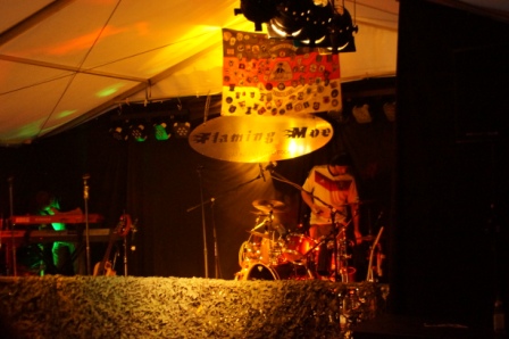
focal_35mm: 52
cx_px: 254
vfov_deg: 25.7
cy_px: 170
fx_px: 742
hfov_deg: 37.9
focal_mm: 35
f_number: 4
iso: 3200
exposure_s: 1/30
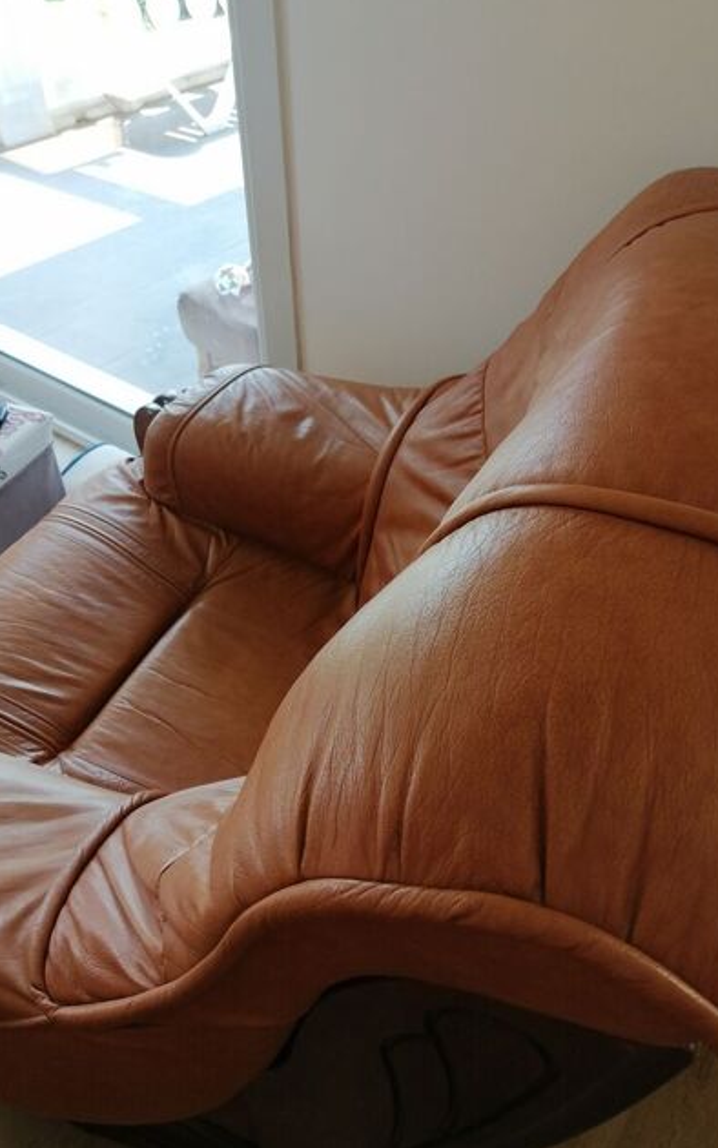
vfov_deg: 66.5
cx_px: 394
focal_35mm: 28
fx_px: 876
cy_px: 572
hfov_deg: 44.5
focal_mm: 3.95
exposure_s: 1/100
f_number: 1.8
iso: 64
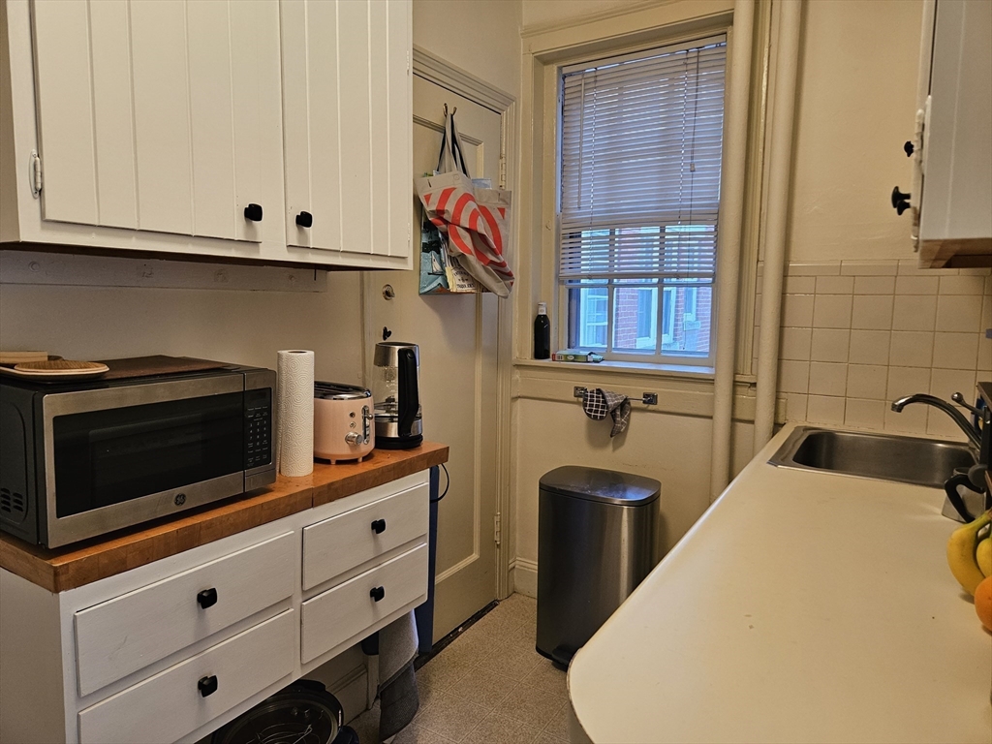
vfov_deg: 58.9
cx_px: 496
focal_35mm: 23
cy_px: 372
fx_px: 659
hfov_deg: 73.9
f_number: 1.8
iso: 320
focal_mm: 5.4
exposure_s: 1/120
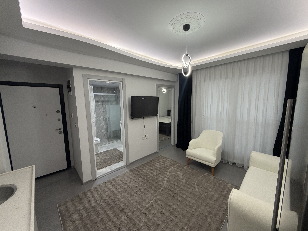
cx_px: 154
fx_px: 125
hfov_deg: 102.1
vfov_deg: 85.7
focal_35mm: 14
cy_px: 116
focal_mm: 2.22
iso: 250
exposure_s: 1/100
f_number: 2.2
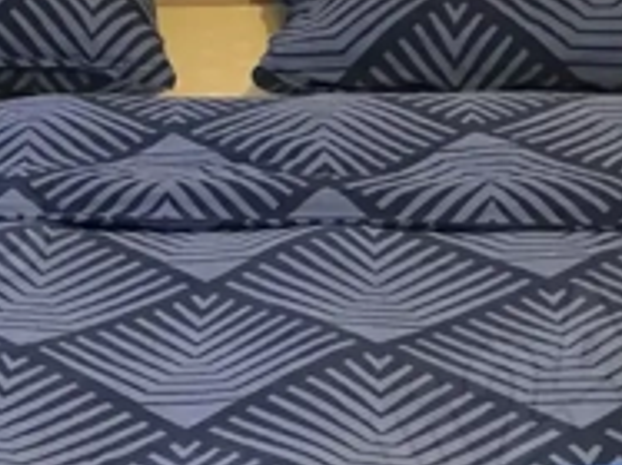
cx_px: 80
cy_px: 502
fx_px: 2209
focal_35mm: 123
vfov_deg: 11.9
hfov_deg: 15.9
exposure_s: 1/40
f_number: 1.7
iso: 1600
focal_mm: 6.3
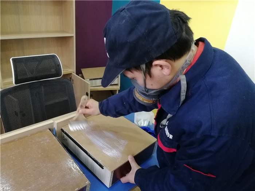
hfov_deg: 65.3
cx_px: 128
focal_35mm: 27
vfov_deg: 51.4
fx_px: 199
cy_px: 96
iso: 500
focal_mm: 3.95
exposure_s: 1/50
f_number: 2.2
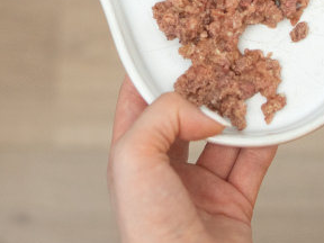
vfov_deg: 7.8
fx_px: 1750
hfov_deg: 10.6
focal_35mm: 187
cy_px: -142
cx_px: 161
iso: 250
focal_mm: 35
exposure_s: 1/200
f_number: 2.2
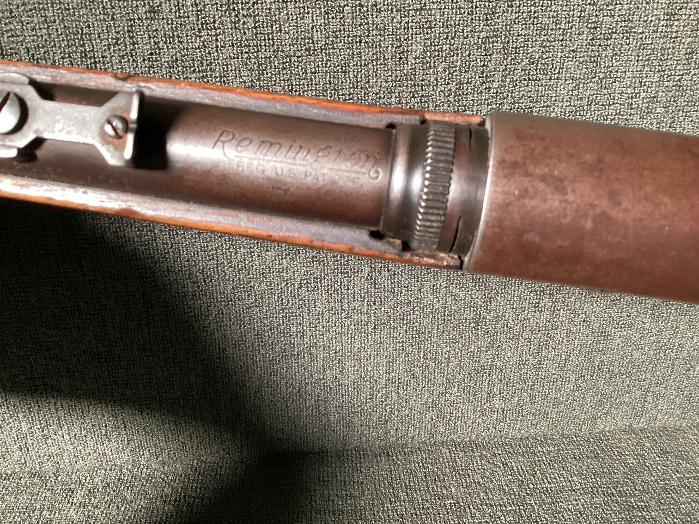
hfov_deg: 58.3
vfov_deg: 45.4
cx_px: 350
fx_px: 626
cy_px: 262
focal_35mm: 31
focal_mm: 3.3
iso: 250
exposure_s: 1/40
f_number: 2.4
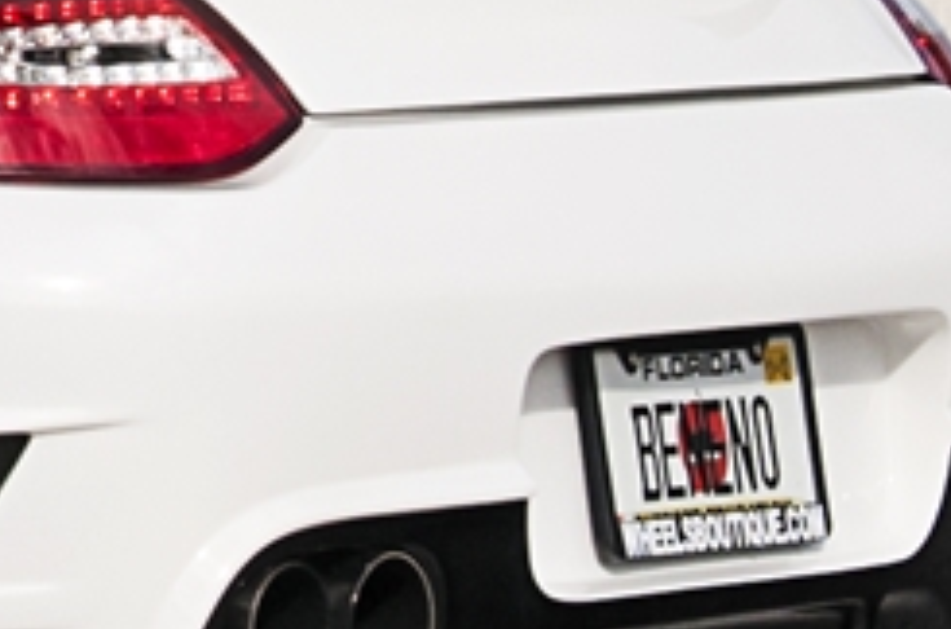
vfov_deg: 2.6
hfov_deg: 3.9
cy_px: -685
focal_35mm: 518
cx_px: -1937
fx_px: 13648
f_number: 8
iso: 200
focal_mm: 44
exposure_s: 1/250
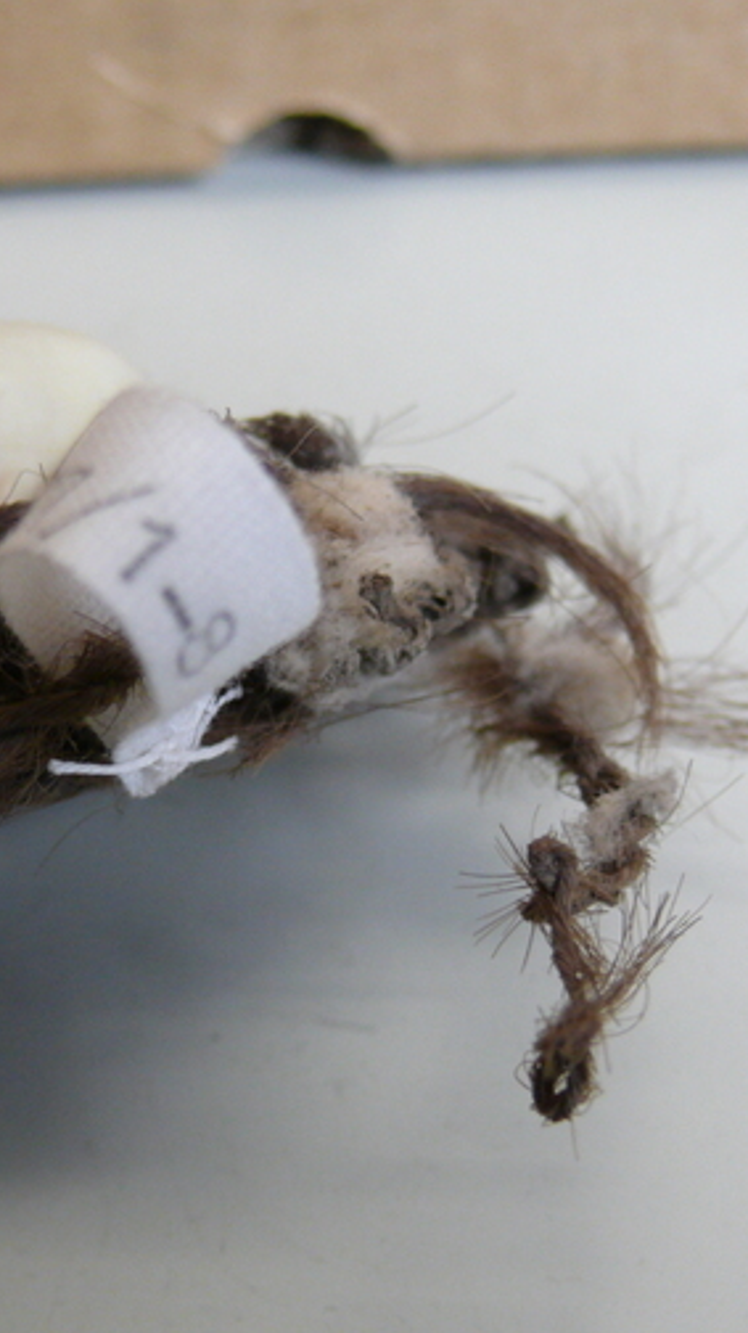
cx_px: 127
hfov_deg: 18.6
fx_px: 2260
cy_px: 727
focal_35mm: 64
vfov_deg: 32.8
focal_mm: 7.8
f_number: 2.8
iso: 200
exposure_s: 1/20
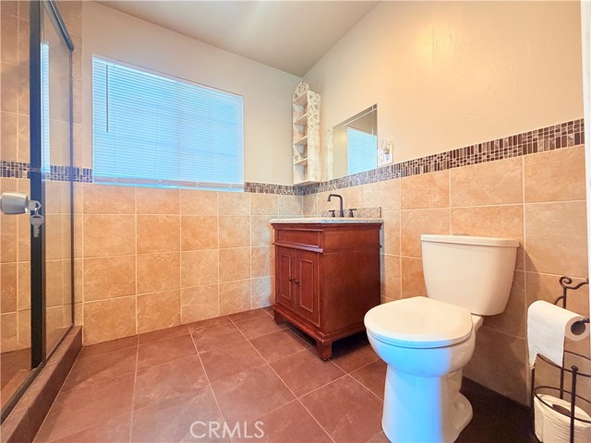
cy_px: 222
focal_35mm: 14
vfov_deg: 85.7
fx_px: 239
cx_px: 296
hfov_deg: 102.1
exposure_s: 1/60
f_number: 2.2
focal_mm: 2.22
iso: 400
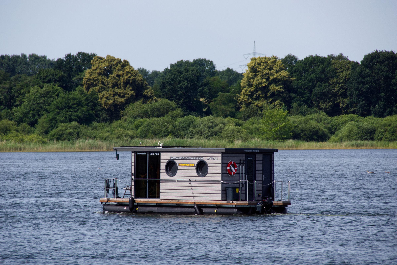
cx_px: 198
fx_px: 4962
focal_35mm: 450
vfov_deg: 3.1
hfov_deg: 4.6
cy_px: 132
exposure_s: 1/640
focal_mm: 300
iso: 400
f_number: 10
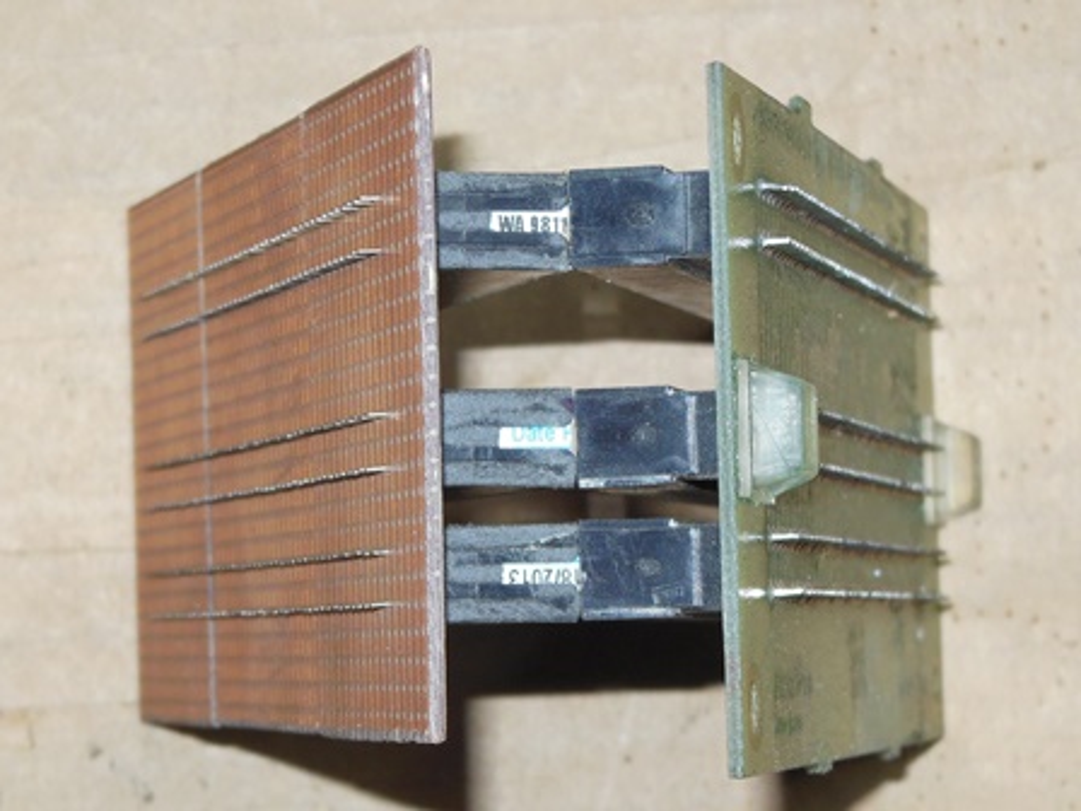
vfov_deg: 17.0
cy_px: 406
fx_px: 2717
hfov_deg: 22.5
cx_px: 540
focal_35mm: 87
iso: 200
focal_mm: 15.5
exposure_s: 1/60
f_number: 4.6
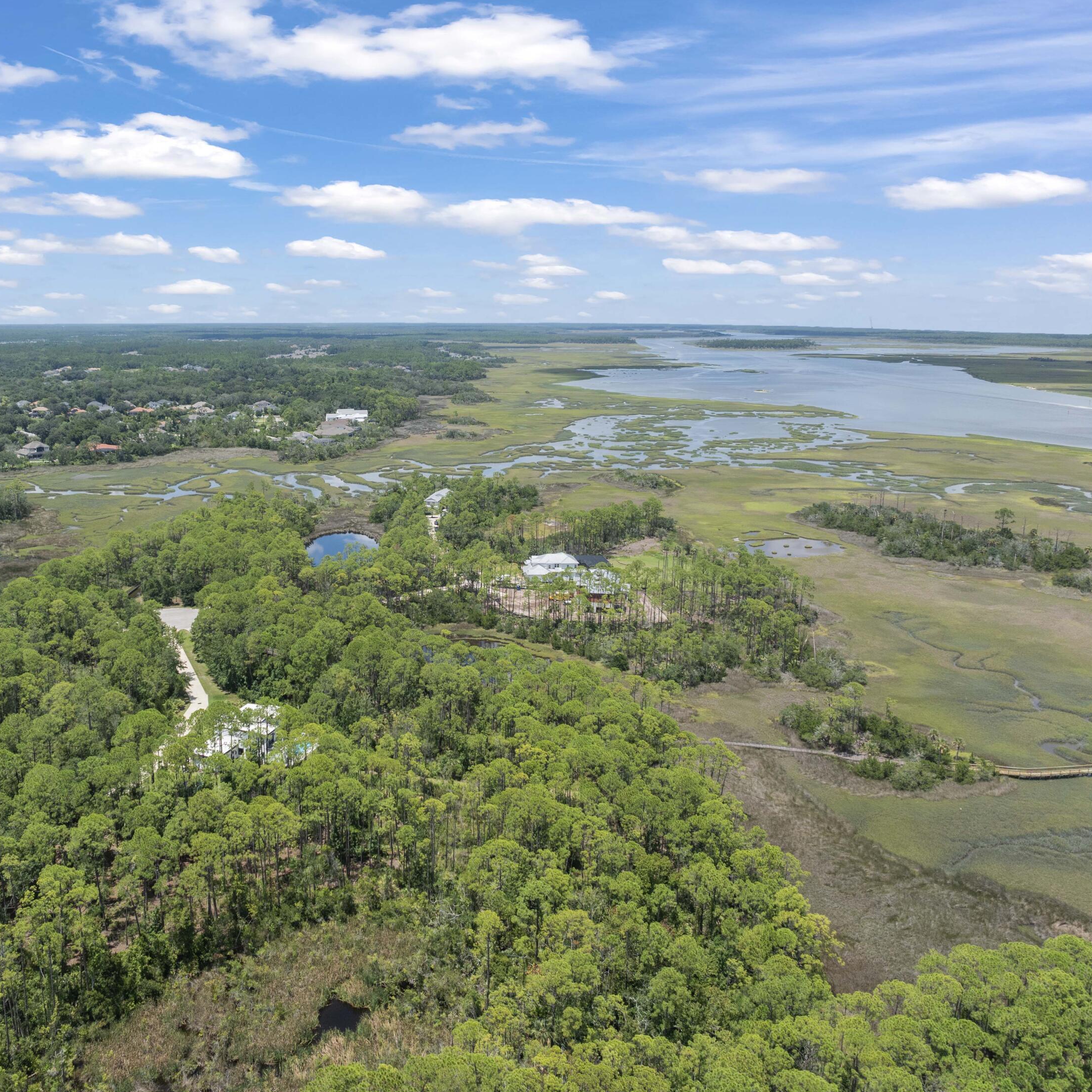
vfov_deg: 55.6
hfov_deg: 54.8
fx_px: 1035
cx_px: 394
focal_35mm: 29
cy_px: 551
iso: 100
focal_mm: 12.29
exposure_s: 1/2000
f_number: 2.8
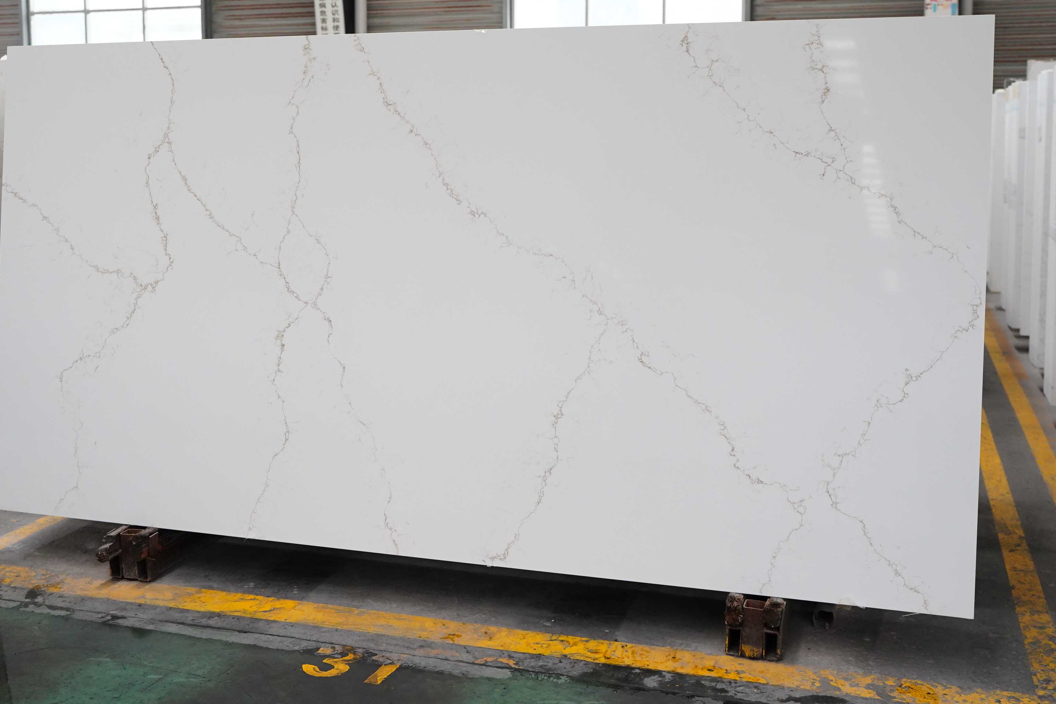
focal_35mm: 43
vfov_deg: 31.1
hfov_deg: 45.4
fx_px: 1261
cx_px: 490
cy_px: 284
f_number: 4
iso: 3200
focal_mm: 36
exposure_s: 1/125
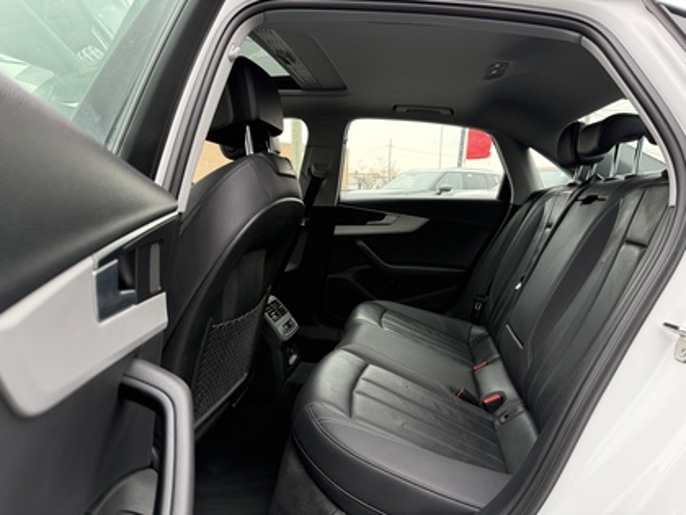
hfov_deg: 71.6
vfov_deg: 56.8
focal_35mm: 24
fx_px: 476
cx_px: 343
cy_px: 258
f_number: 1.78
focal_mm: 6.76
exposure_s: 1/139
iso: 200
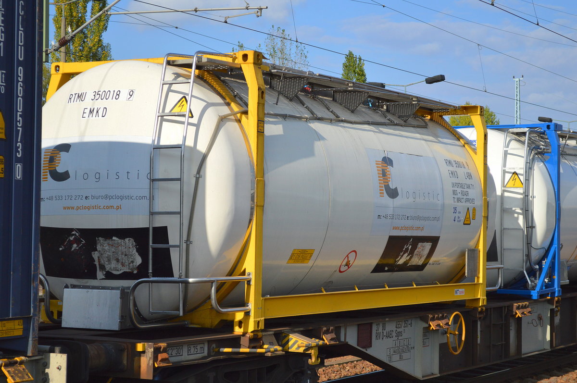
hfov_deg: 24.6
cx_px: 288
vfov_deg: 16.5
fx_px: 1321
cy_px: 192
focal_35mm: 82
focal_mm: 55
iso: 400
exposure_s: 1/1600
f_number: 6.3
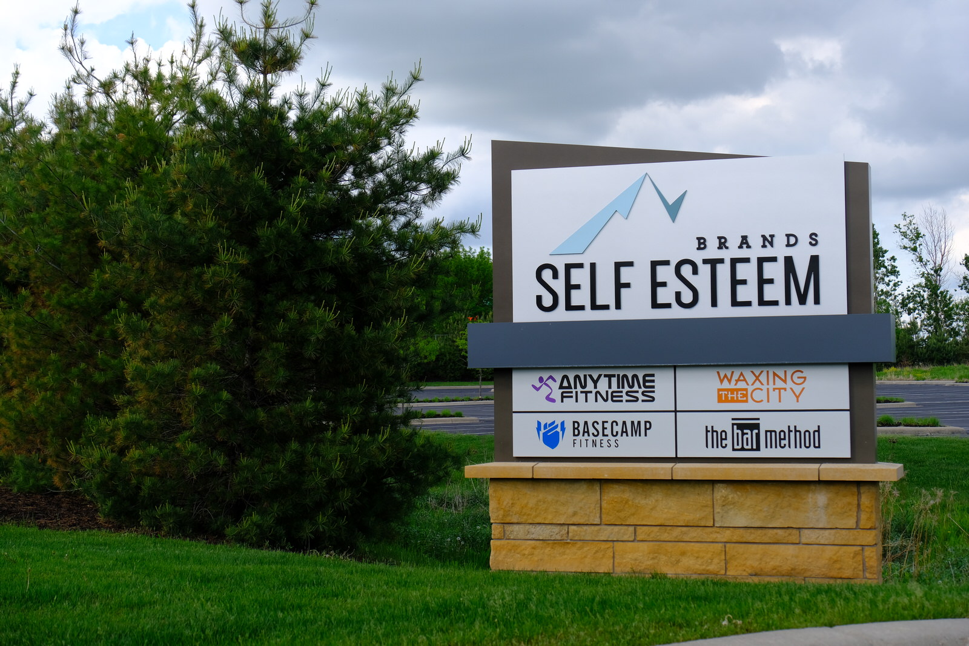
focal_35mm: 58
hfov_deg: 34.5
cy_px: 323
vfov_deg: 23.4
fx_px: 1561
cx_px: 484
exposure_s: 1/400
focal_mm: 38.9
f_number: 5.6
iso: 200
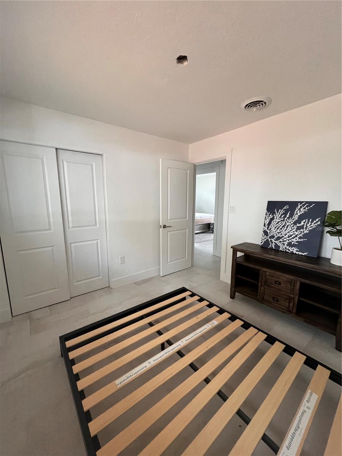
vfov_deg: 106.2
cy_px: 228
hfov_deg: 89.9
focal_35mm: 13
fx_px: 171
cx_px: 171
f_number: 1.8
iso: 250
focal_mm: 1.57
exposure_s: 1/87
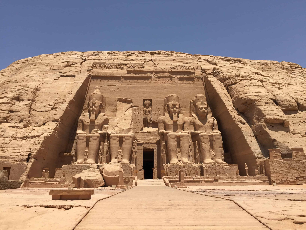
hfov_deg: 61.7
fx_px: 256
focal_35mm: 29
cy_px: 115
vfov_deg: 48.2
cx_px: 153
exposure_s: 1/3300
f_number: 2.2
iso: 32
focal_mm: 4.2
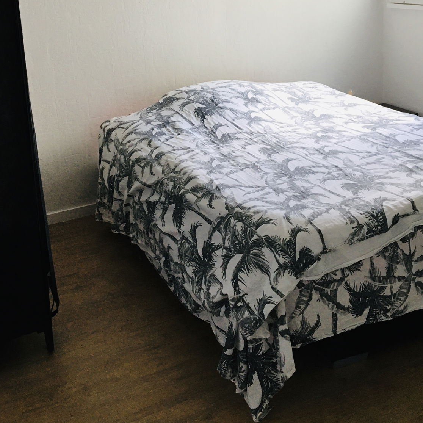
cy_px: 103
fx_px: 677
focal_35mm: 49
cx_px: 179
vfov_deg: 33.9
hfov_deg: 34.6
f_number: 2.2
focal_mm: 4.15
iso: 50
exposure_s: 1/33
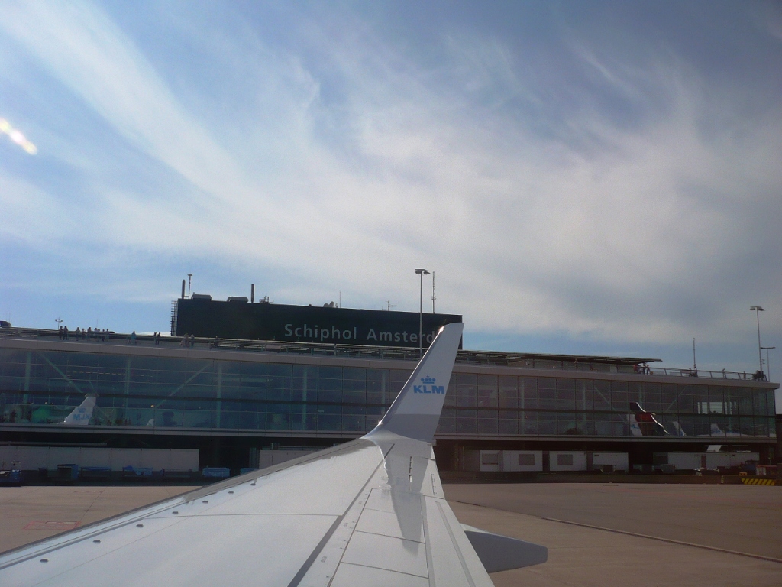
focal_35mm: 35
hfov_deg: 52.6
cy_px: 294
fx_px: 791
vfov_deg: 40.7
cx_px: 391
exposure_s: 1/400
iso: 100
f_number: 8
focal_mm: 5.8
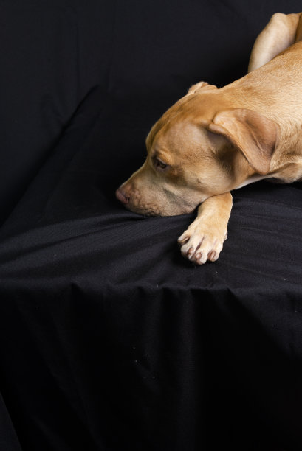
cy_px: 226
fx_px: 553
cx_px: 151
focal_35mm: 44
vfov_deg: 44.5
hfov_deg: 30.6
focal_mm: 44
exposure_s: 1/80
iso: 320
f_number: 8
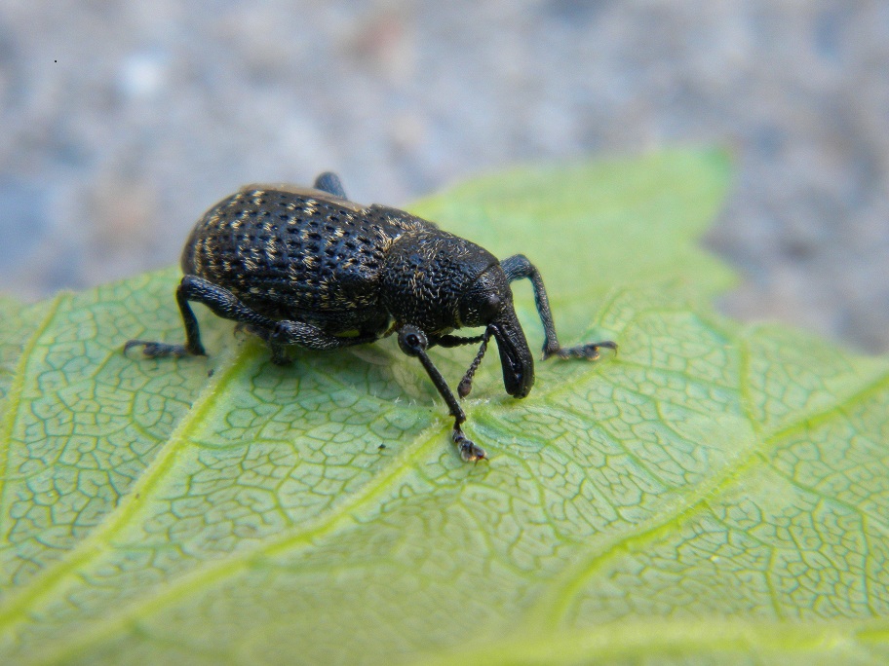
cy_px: 333
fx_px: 2132
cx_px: 444
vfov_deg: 17.8
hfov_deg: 23.6
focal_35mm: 83
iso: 155
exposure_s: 1/59.8
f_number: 4.5
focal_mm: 15.1
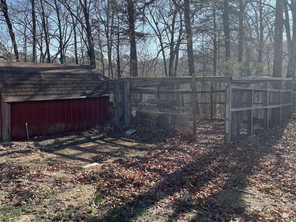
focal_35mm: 31
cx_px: 129
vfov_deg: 45.2
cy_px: 90
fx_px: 265
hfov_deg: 58.2
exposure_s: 1/1266
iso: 50
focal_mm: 5.1
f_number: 1.6
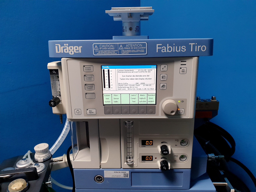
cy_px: 96
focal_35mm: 26
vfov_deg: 53.1
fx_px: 192
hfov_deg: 67.3
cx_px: 128
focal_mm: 4.3
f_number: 2.4
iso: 160
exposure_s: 1/50
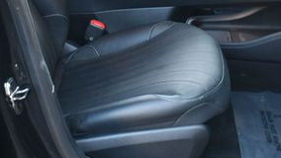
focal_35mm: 85
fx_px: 634
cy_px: 21
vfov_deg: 14.1
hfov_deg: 24.9
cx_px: 189
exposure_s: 1/125
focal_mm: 18
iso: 800
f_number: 3.5
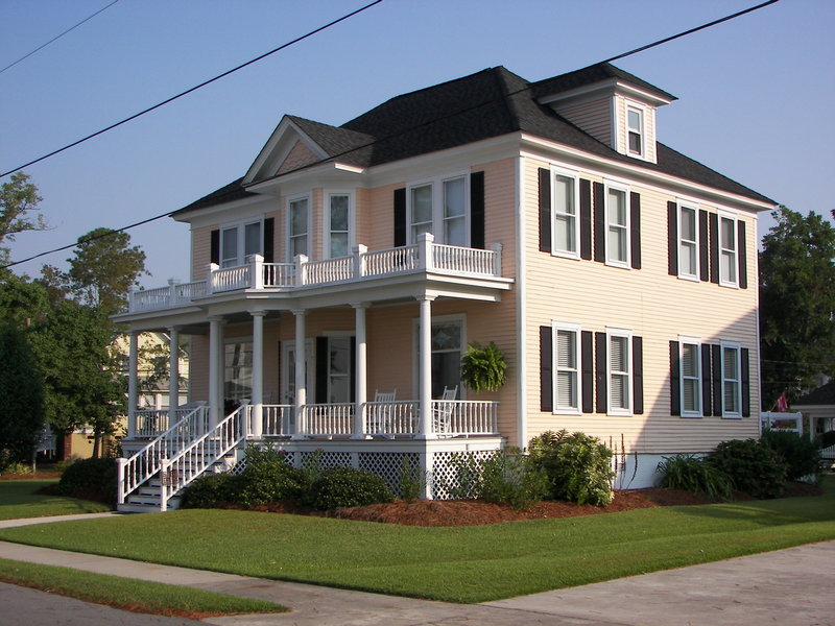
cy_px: 313
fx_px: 1206
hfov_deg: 38.2
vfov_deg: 29.1
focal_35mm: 50
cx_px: 418
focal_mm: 8.3
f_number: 2.8
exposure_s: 1/800
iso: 50
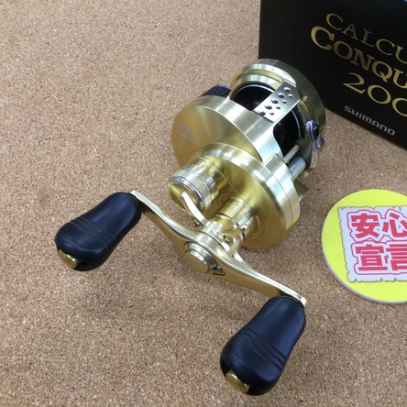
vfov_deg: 44.9
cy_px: 205
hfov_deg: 44.6
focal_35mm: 37
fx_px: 492
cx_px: 248
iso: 32
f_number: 2.4
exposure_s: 1/30
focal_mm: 3.3
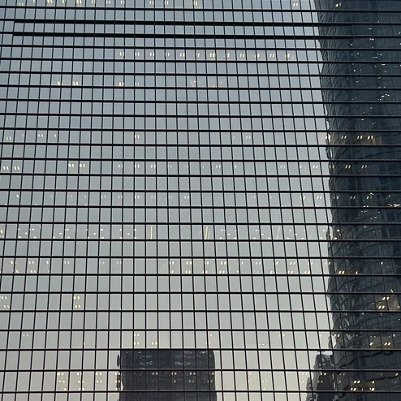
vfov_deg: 25.5
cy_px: 287
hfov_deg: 25.7
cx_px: 165
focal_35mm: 67
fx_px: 878
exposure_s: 1/246
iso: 40
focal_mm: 5.7
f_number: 1.5
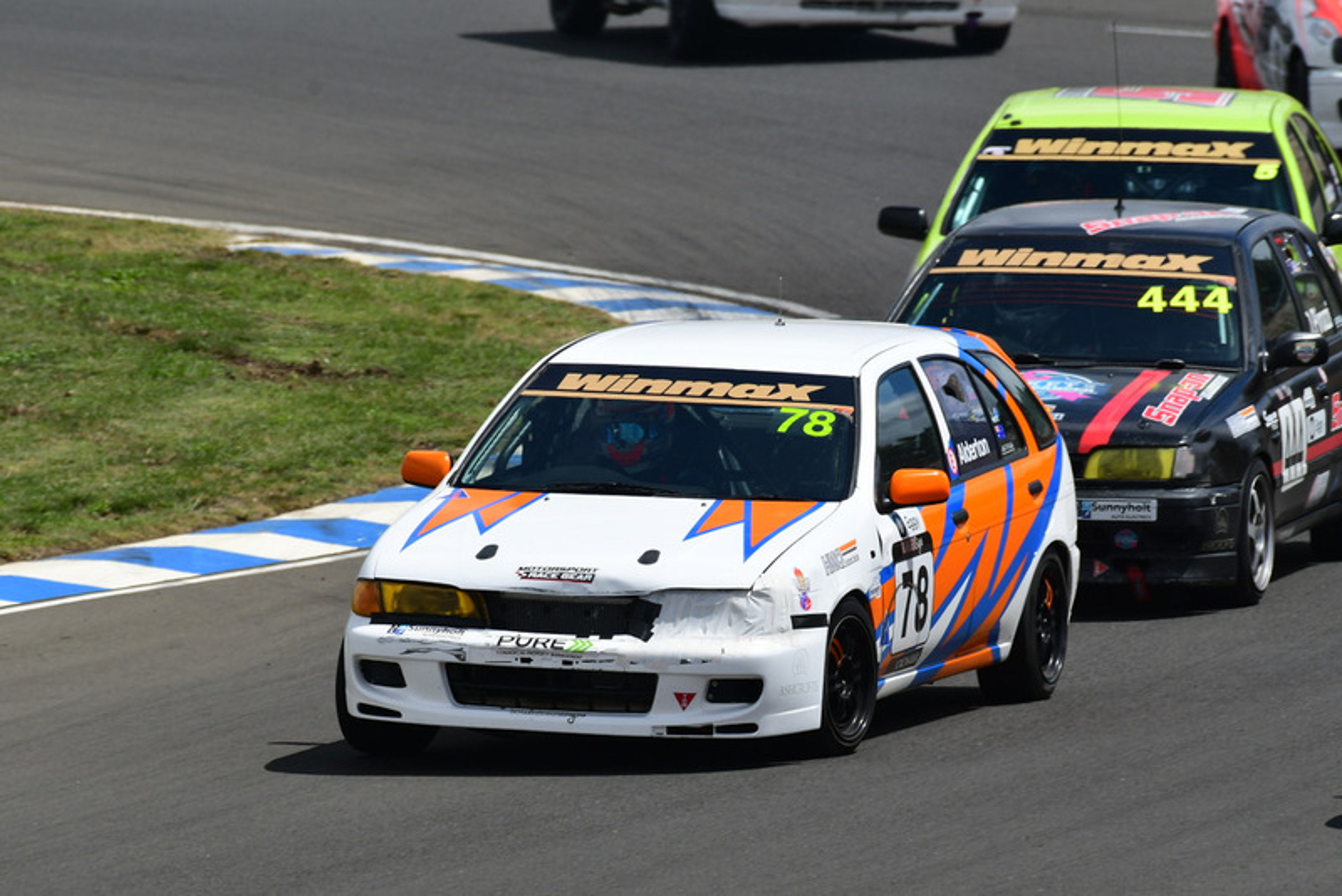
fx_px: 27967
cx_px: 671
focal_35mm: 750
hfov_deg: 2.7
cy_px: 448
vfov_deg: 1.8
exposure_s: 1/640
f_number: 10
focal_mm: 500
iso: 200
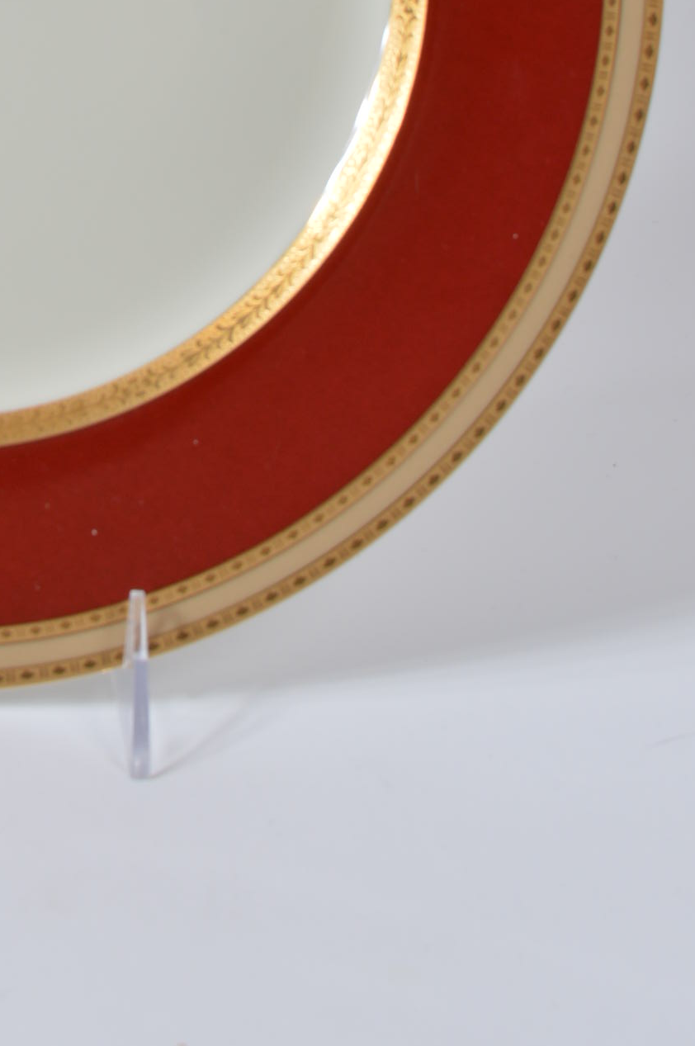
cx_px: -68
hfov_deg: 11.8
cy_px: -111
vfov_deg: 17.4
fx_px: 3308
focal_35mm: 114
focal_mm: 32
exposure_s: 1/80
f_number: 11
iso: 100
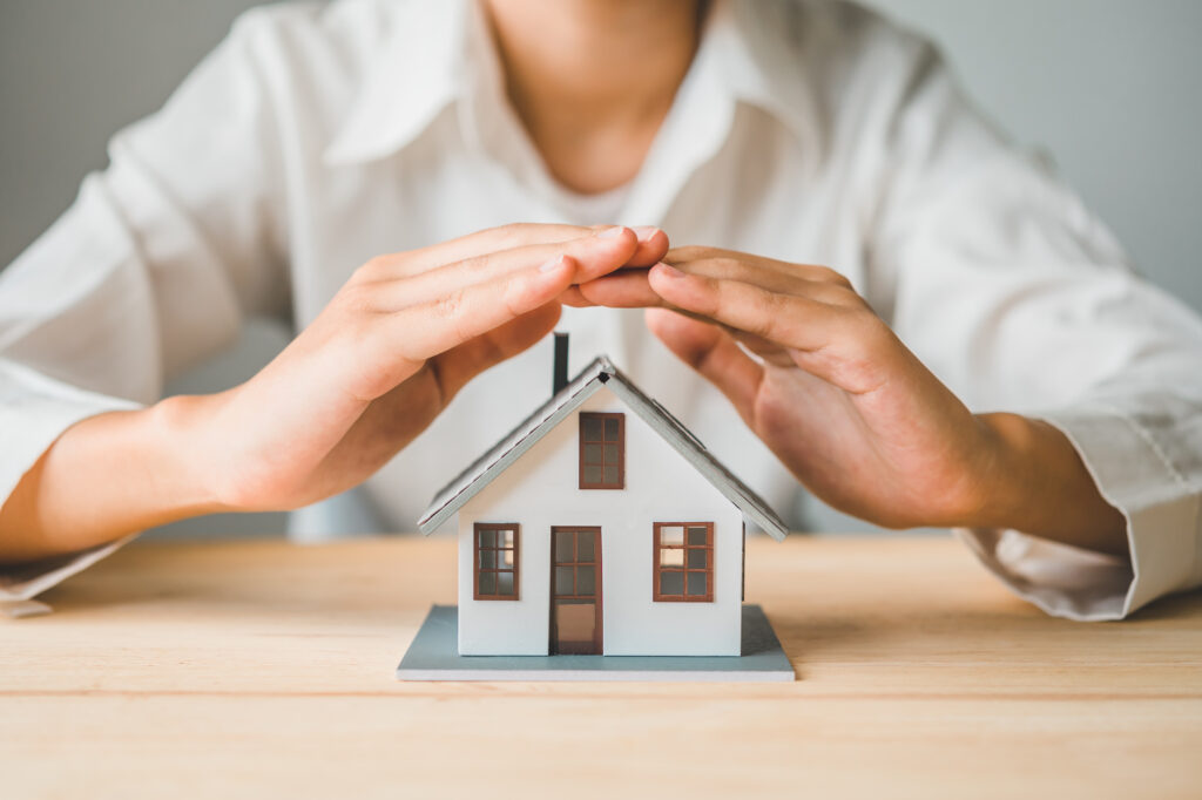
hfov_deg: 33.4
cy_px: 400
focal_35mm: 60
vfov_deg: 22.6
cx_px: 601
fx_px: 2003
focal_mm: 60
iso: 400
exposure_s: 1/90
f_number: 4
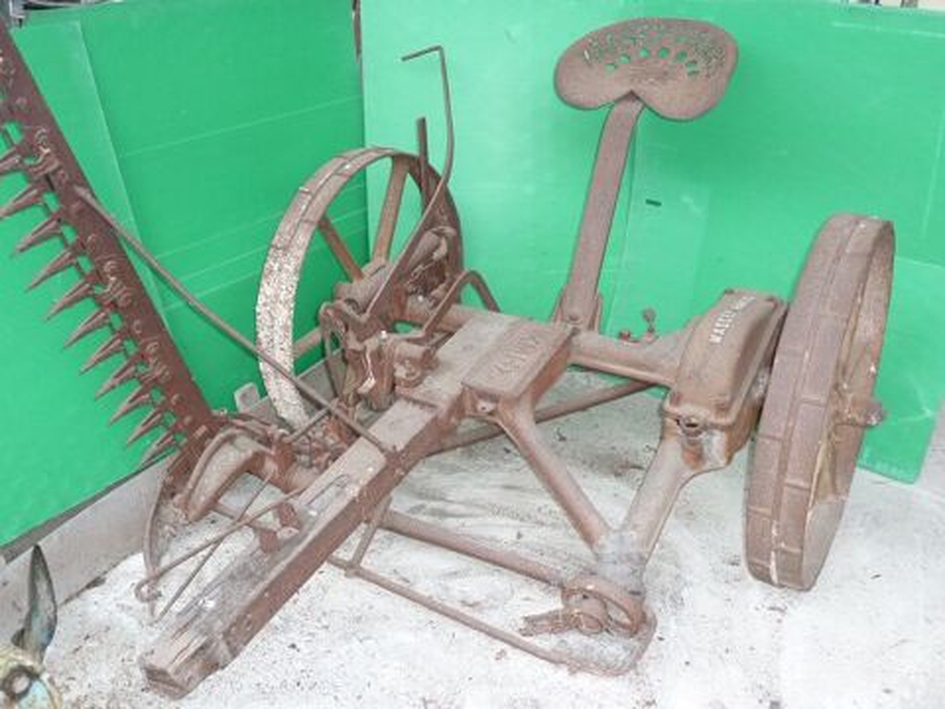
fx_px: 955
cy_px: 354
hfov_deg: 52.6
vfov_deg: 40.7
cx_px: 472
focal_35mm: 35
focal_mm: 5.7
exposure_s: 1/30
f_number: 3.5
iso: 320
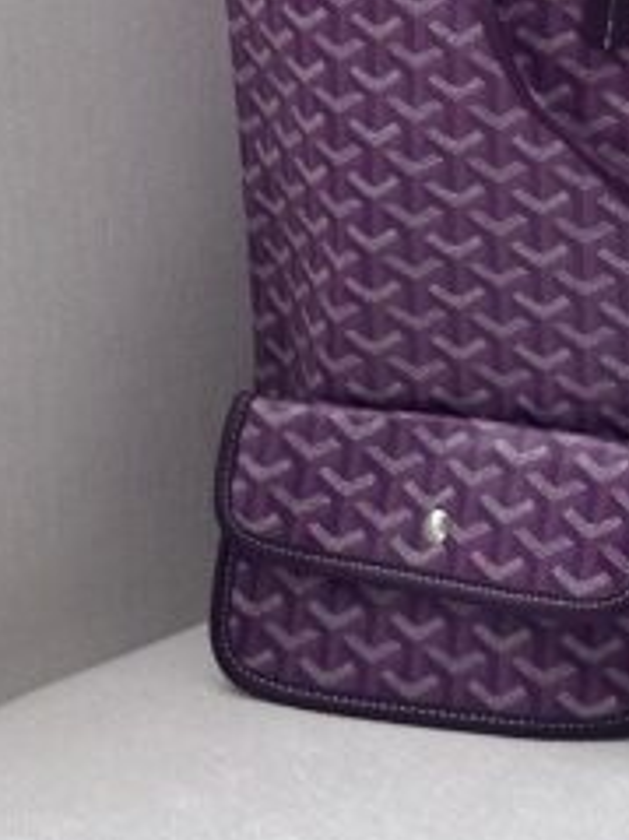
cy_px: -457
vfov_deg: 11.7
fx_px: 3904
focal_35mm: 161
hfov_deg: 9.1
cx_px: 808
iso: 100
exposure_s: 1/80
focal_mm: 6.86
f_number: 1.78
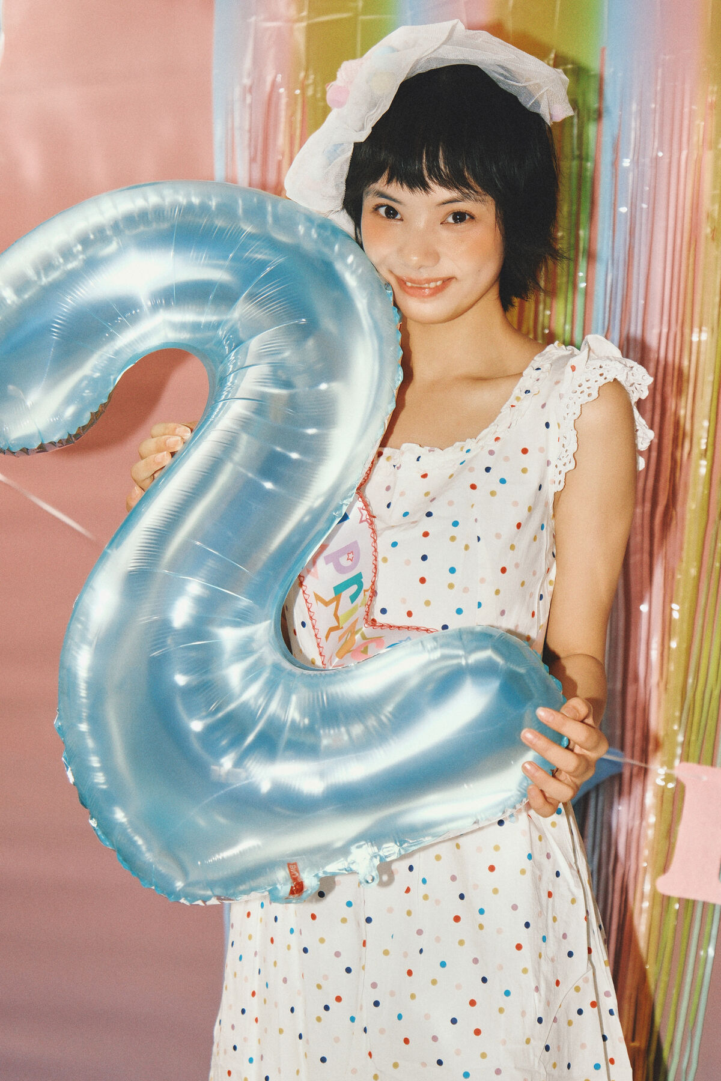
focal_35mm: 66
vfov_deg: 30.5
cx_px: 360
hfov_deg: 20.6
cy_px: 540
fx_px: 1983
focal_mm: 44
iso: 400
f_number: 2.8
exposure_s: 1/250
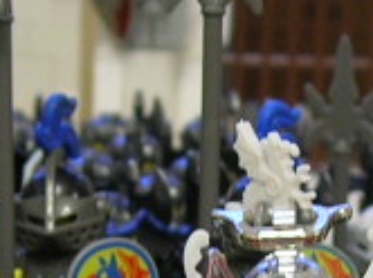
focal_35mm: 235
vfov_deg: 6.2
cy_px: 390
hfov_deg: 8.4
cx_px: 308
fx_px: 2529
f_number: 2.8
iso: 64
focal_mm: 7.8
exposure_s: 1/5
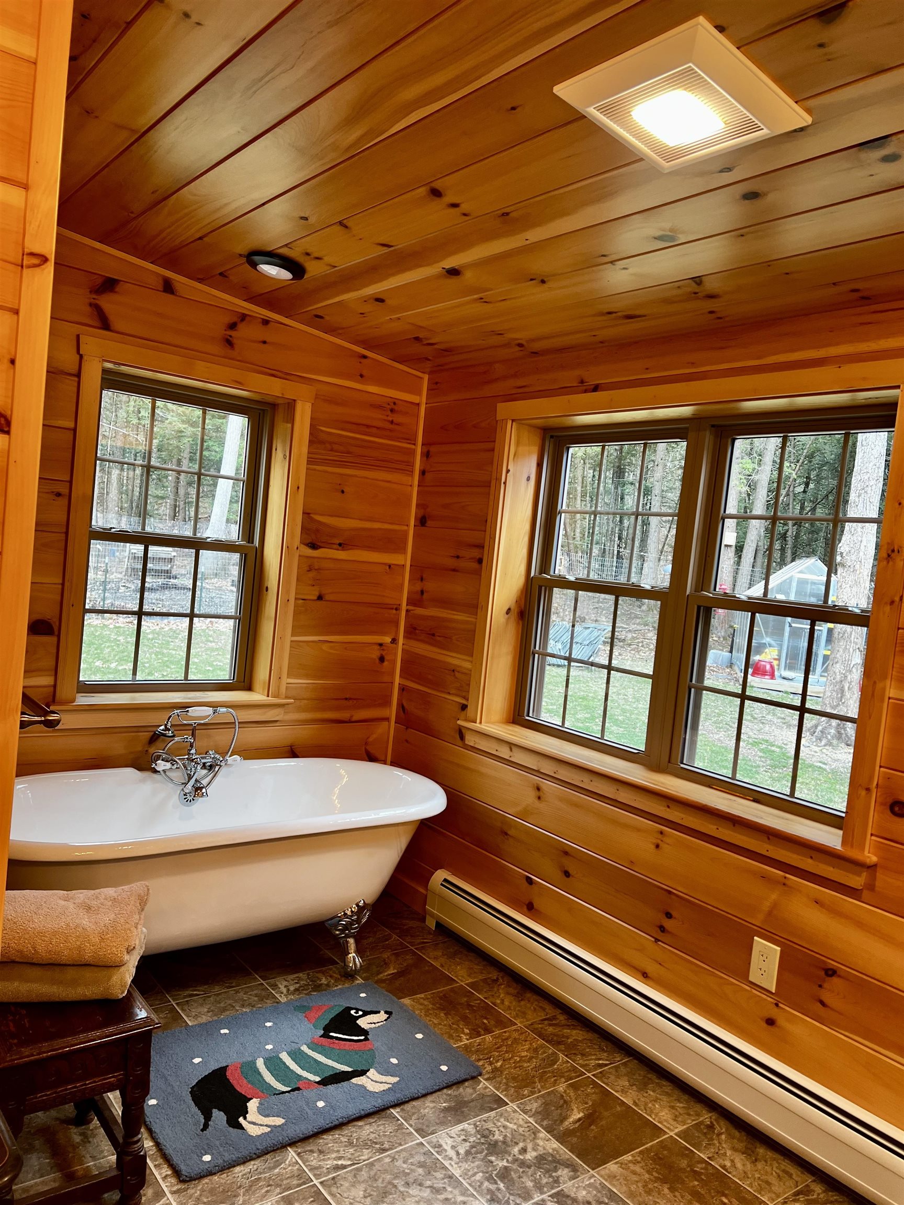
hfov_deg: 53.1
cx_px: 452
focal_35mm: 26
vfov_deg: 67.3
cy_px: 602
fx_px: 905
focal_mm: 5.7
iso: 80
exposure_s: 1/60
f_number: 1.5
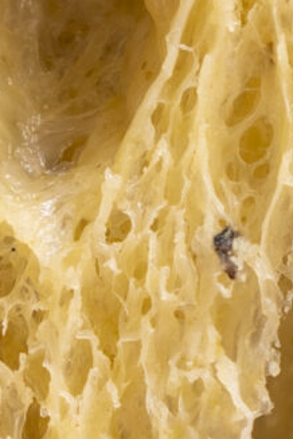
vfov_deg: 3.3
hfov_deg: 2.2
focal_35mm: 618
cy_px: -215
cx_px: 500
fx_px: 7544
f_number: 3.5
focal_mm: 53.1
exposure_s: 1/200
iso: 100
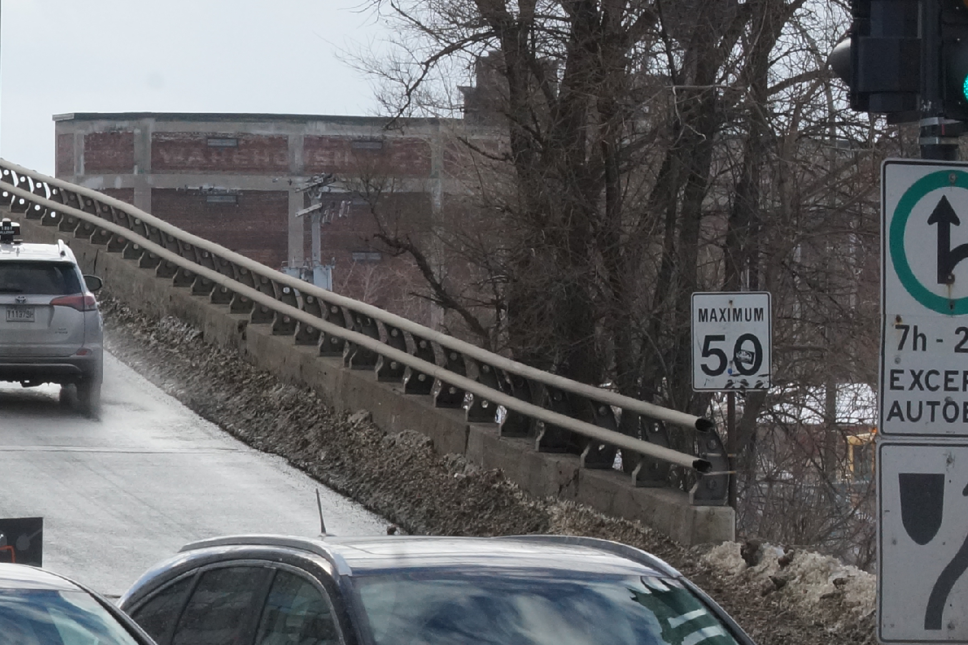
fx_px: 12287
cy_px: 460
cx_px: -659
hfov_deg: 4.5
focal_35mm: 457
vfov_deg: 3.0
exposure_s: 1/500
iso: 1000
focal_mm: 135
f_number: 16
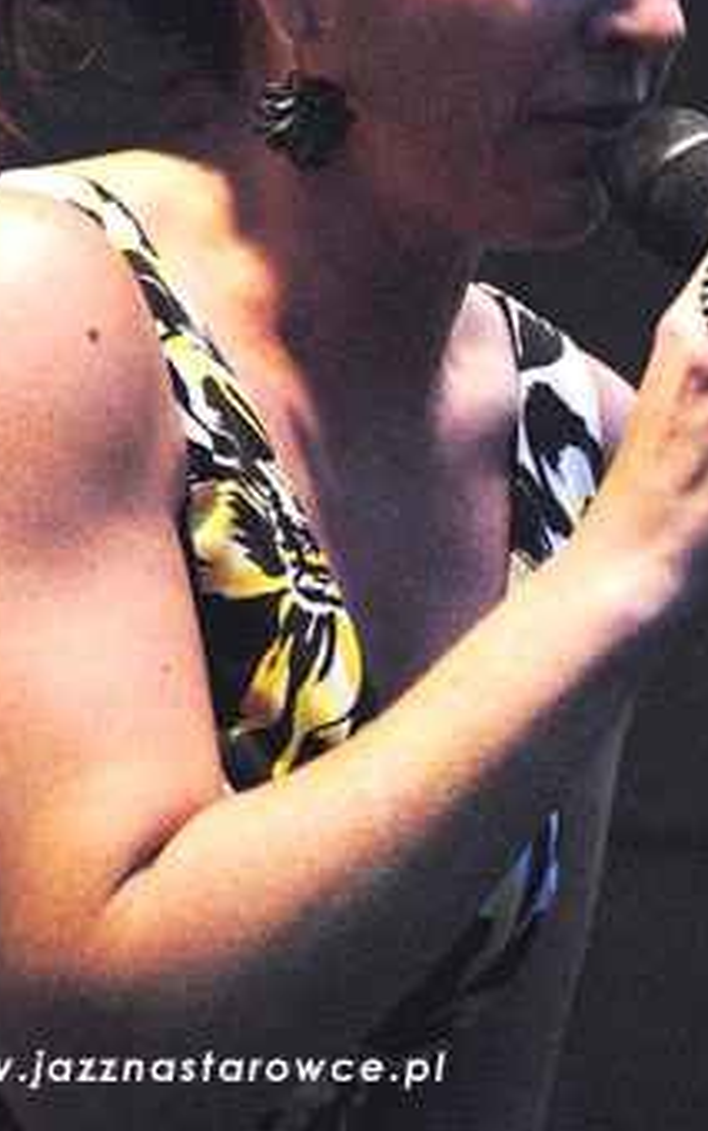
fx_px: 9362
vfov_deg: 6.9
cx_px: 397
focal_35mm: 304
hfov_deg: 4.3
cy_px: 316
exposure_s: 1/60
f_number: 5.6
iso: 1600
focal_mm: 135
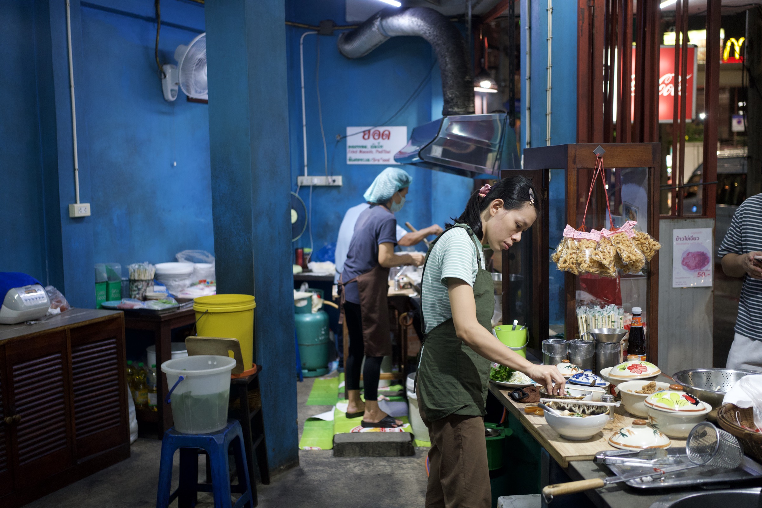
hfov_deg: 48.5
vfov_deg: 33.4
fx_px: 847
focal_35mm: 40
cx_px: 381
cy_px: 254
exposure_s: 1/160
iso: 2000
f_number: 2.5
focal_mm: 40
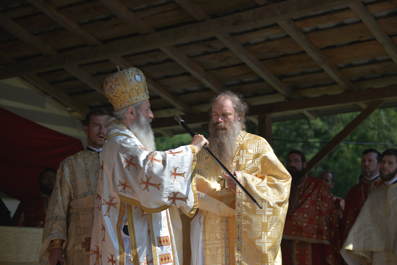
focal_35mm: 70
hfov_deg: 28.8
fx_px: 772
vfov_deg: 19.5
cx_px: 198
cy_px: 132
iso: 100
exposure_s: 1/2000
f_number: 2.8
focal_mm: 70
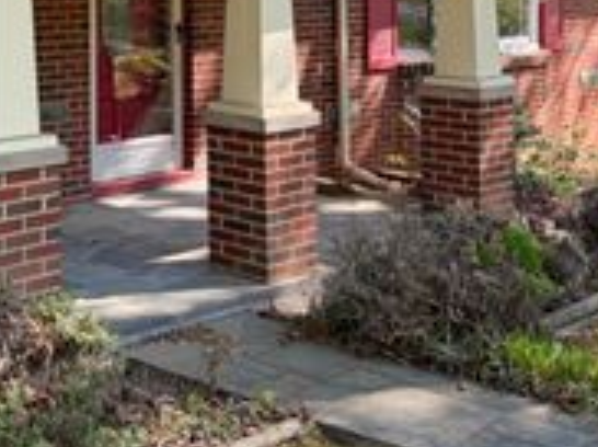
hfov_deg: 28.2
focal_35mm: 66
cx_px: 46
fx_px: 1139
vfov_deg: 21.3
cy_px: -12
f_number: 1.78
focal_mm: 6.76
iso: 100
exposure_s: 1/788
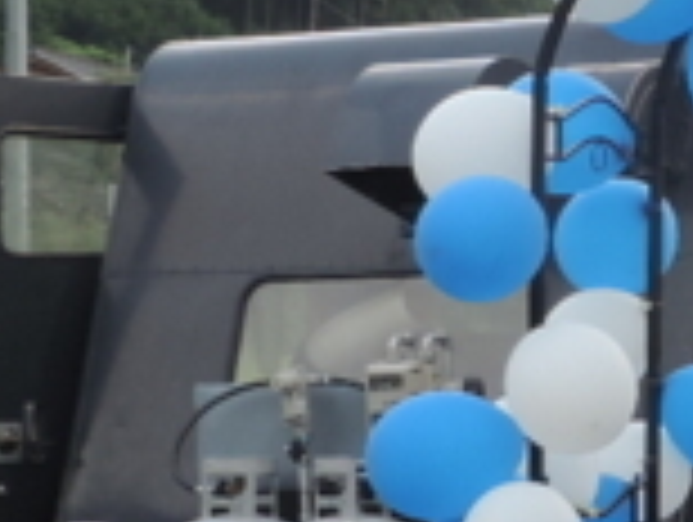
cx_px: 896
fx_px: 2907
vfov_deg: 10.2
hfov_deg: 13.1
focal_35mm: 145
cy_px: 369
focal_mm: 4.9
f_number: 3.1
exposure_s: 1/125
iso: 80
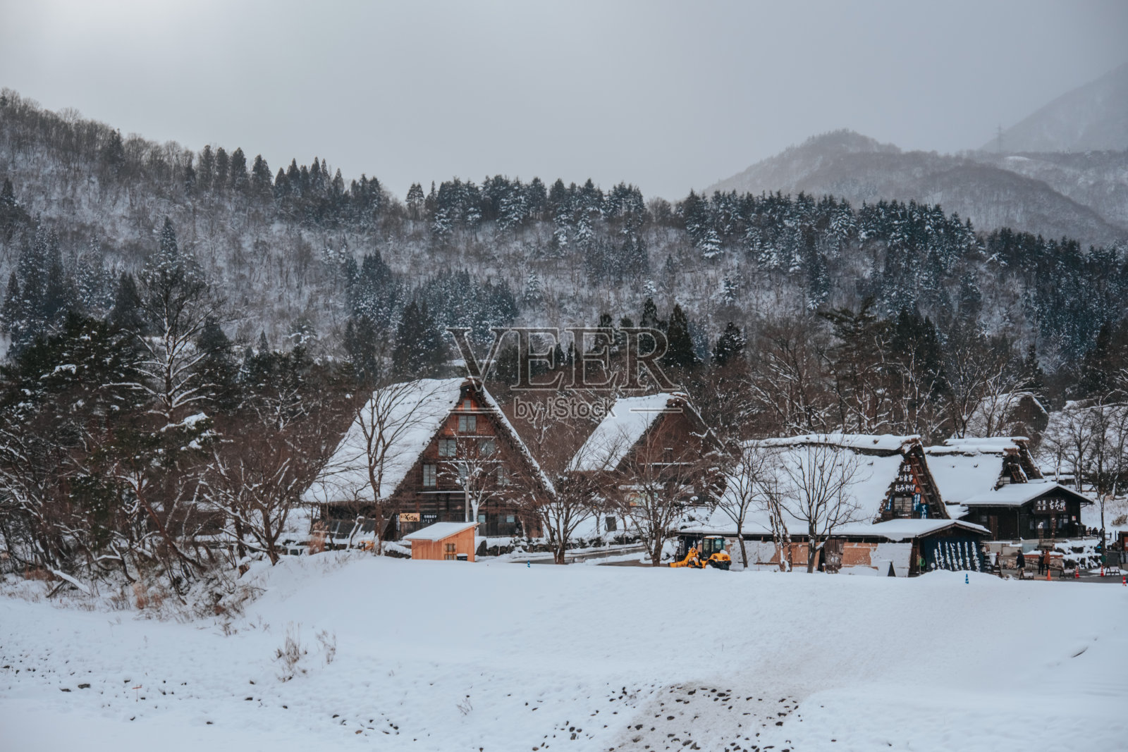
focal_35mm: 60
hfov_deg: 33.4
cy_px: 376
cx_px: 564
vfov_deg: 22.6
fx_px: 1880
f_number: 2.8
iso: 200
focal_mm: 40.1
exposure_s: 1/5000
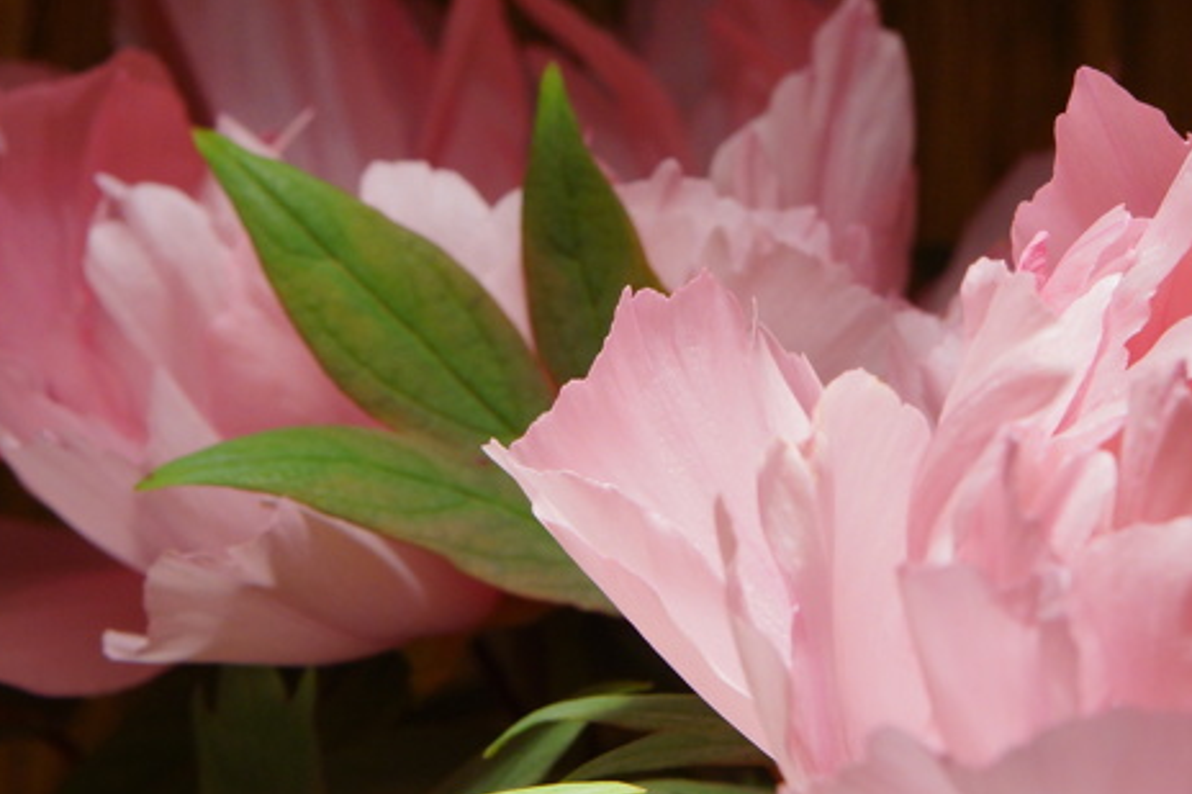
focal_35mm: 248
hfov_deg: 8.3
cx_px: 701
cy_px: 301
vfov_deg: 5.5
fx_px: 8212
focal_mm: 75
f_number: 9
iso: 200
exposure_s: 1/25
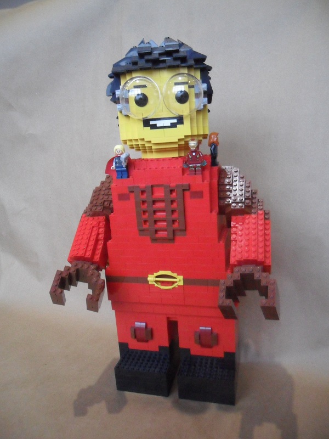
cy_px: 220
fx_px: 342
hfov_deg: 51.4
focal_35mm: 27
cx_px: 164
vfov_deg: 65.3
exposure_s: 1/30
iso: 400
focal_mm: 4.9
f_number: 3.5
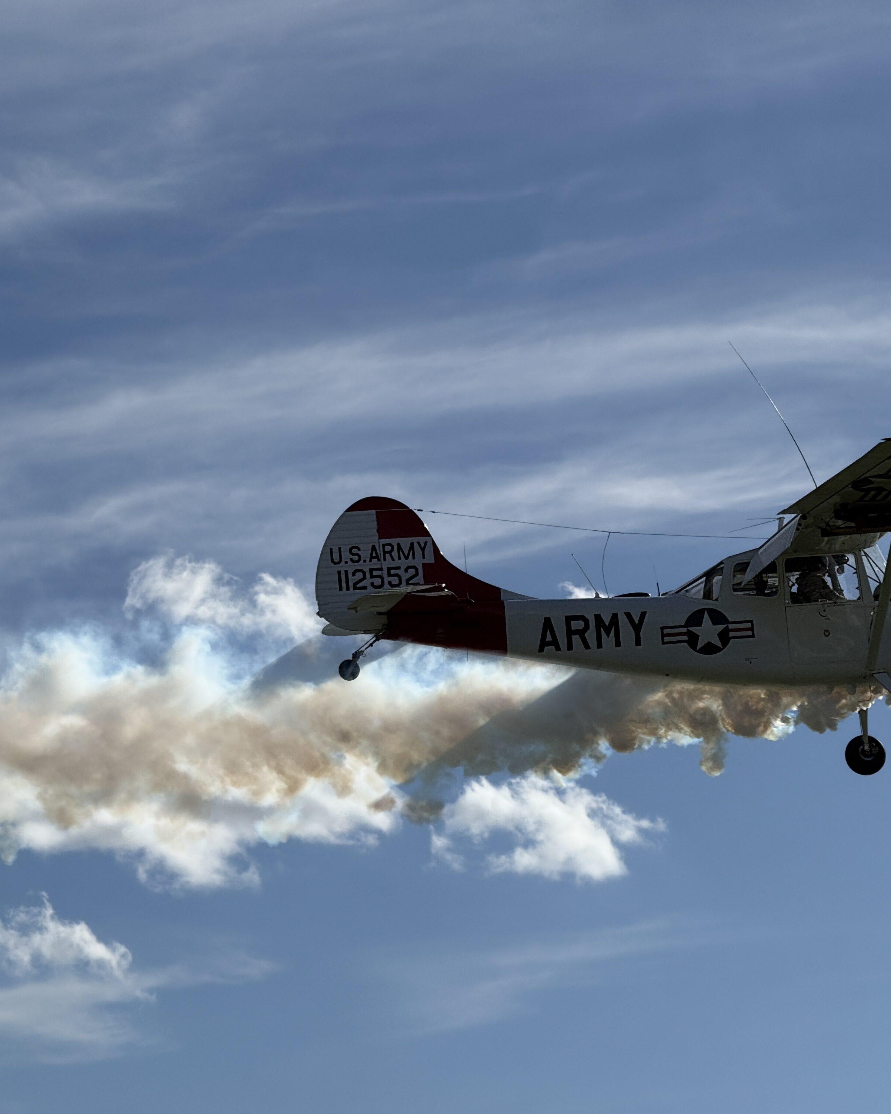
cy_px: 557
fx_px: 5176
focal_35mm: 157
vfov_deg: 12.3
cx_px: 595
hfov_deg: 9.8
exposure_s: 1/3344
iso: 40
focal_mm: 15.66
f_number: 2.8
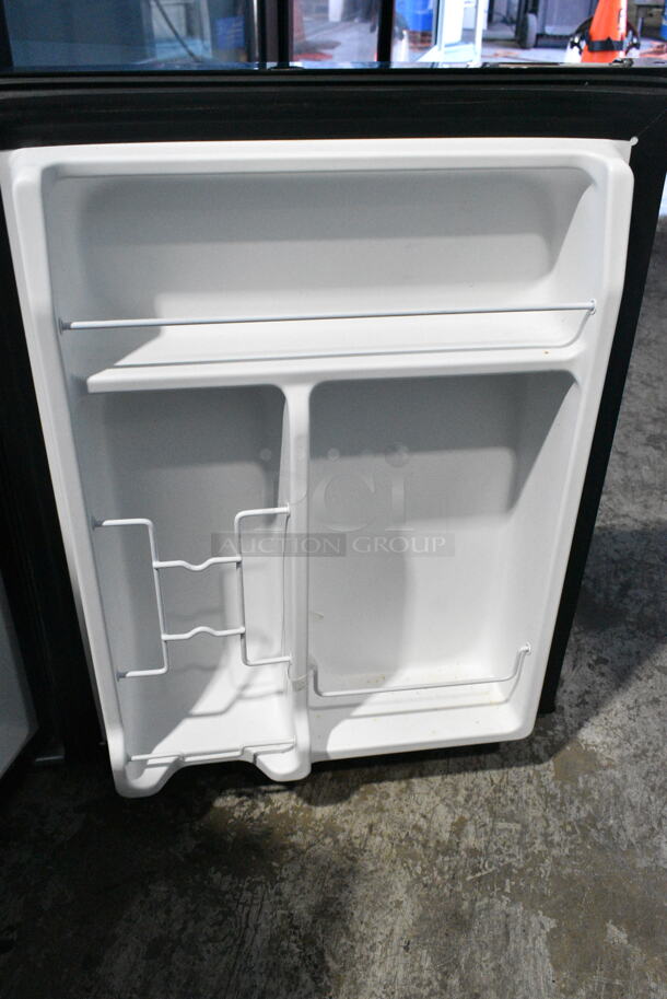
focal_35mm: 33
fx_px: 916
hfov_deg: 40.0
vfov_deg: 57.2
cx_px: 334
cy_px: 500
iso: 6400
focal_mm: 22
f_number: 8
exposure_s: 1/250
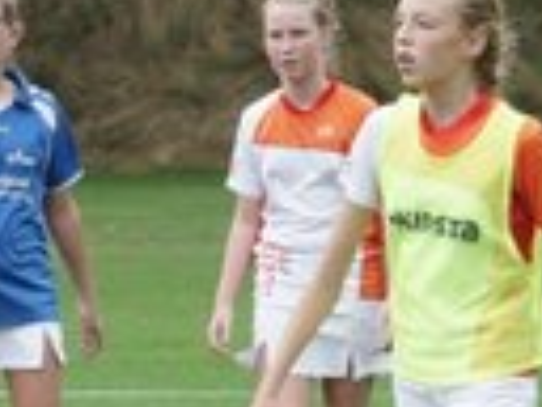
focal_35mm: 360
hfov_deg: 5.5
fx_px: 5637
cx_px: -123
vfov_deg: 4.1
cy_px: 199
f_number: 4
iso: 100
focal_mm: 50
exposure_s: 1/200
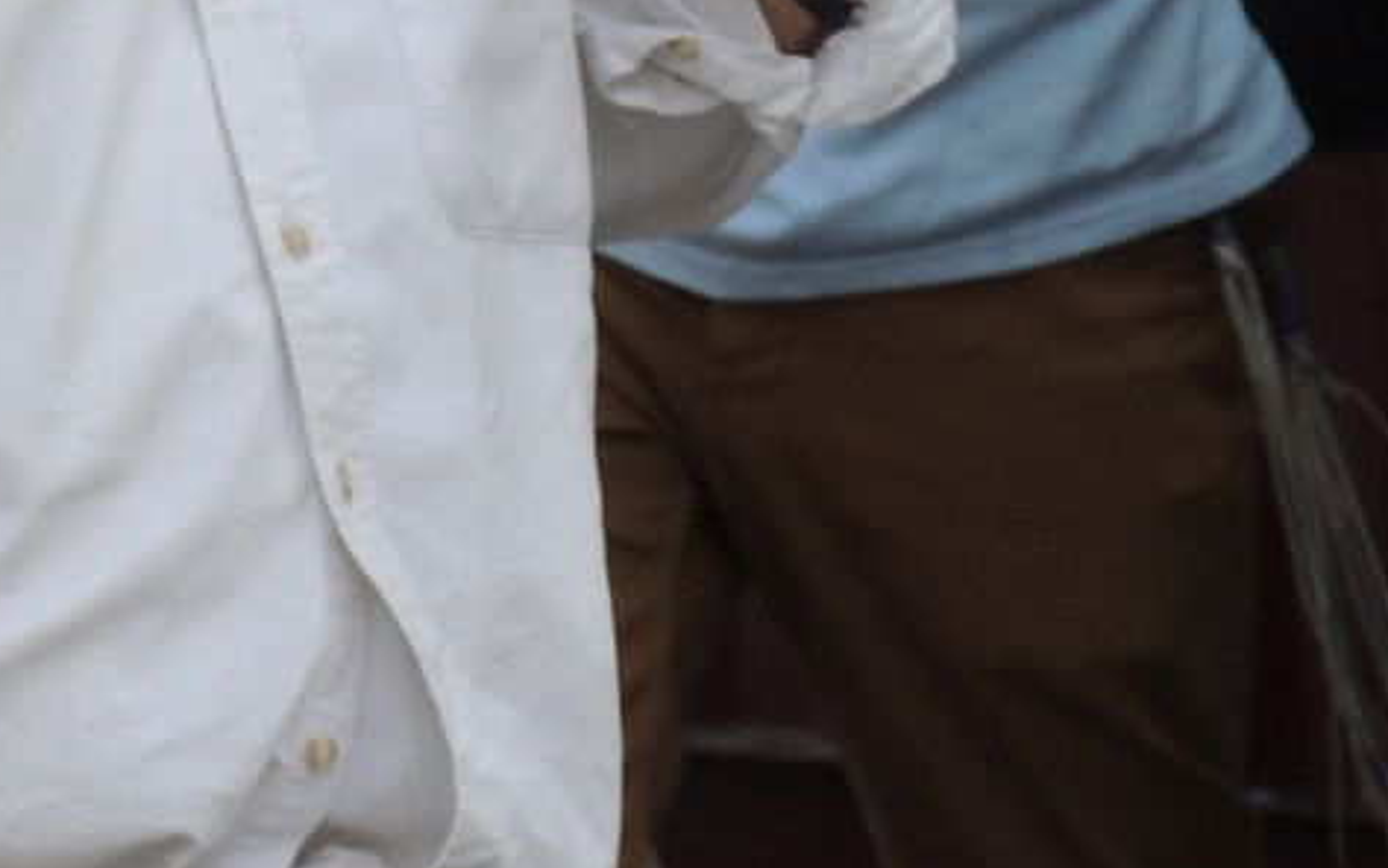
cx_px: 317
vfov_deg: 1.3
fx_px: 38598
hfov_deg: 2.1
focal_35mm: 1020
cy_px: -560
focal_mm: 57.9
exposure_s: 1/640
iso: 400
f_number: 4.8
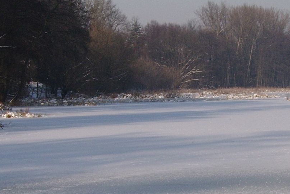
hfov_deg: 12.9
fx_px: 1281
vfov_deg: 8.6
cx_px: 178
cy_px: 135
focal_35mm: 159
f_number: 7.7
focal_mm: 10.75
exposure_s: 1/297
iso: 50
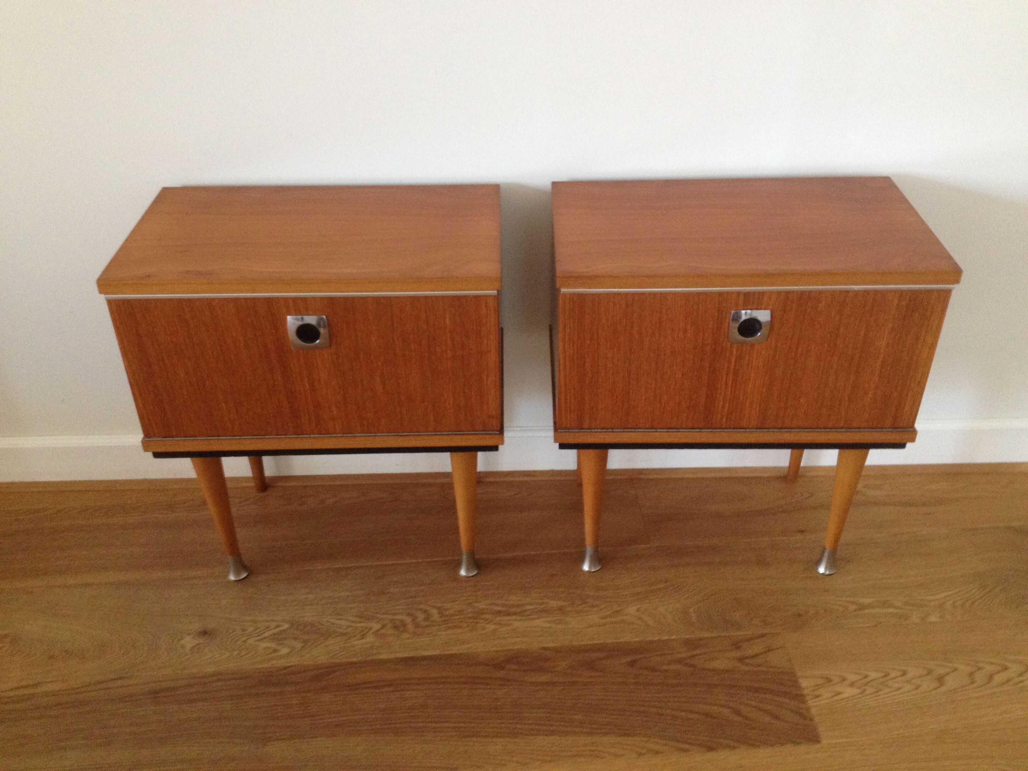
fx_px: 1039
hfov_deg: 52.6
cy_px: 386
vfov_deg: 40.7
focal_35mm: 35
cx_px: 514
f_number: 2.4
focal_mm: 4.28
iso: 250
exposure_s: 1/20
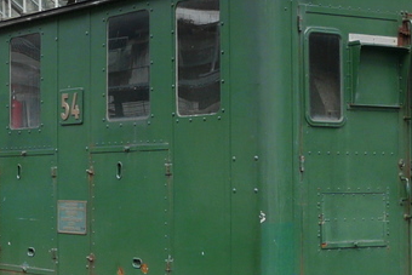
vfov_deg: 12.8
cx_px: 155
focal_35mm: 107
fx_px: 1225
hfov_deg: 19.1
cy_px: 121
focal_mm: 5.7
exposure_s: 1/125
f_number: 4
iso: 100
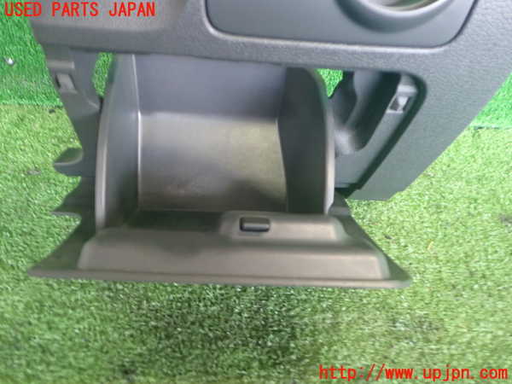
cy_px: 192
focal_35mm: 30
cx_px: 256
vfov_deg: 46.8
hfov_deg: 60.0
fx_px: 444
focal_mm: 5.4
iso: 400
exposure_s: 1/30
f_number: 2.3
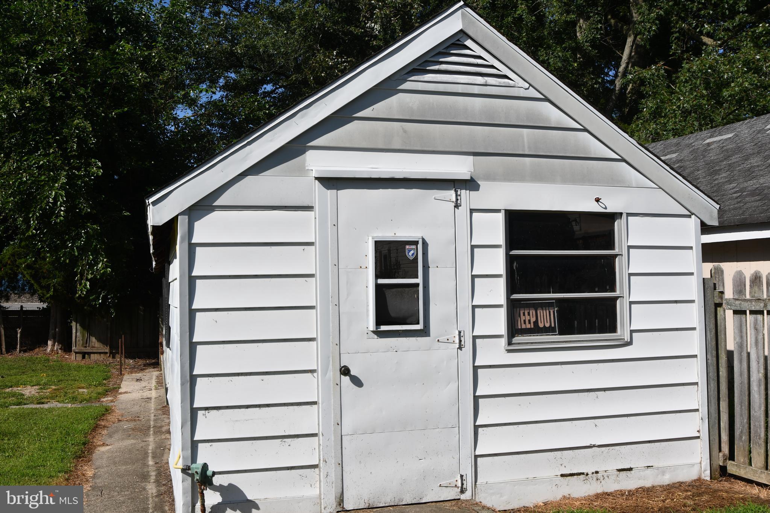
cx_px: 385
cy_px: 256
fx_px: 770
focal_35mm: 36
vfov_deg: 36.9
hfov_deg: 53.1
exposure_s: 1/400
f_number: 10
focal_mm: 24
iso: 100
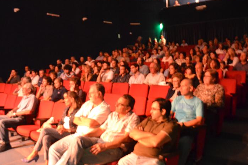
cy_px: 90
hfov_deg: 60.2
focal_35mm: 31
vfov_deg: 42.2
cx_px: 136
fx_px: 213
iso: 3200
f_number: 3.5
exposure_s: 1
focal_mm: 18
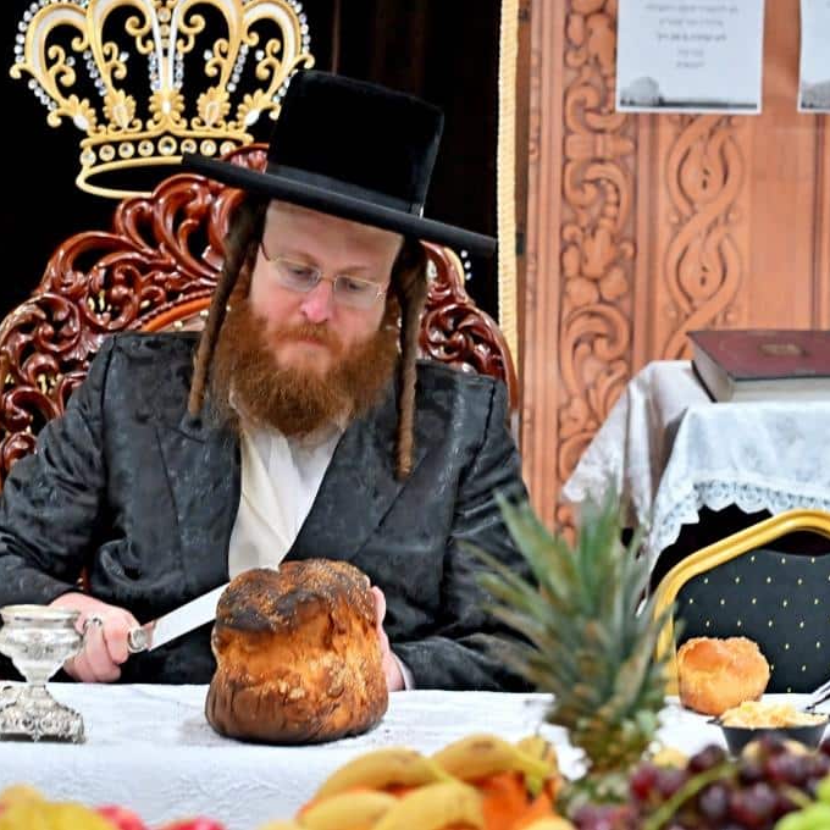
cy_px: 415
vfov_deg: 10.3
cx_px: 327
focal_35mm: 169
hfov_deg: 10.3
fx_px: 4585
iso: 1000
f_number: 4
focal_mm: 88
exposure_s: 1/320
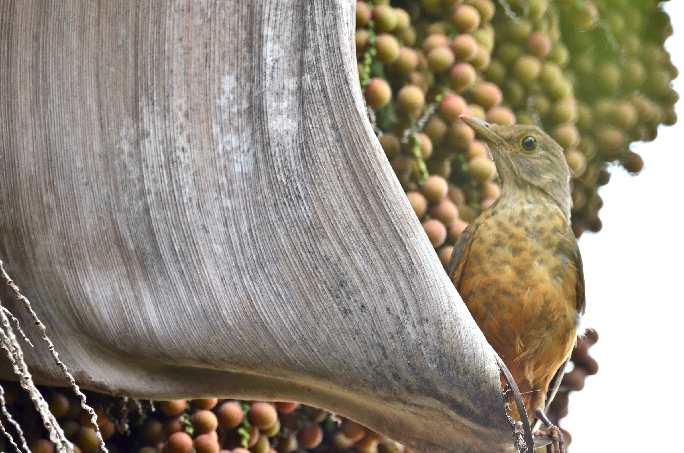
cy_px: 226
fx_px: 17063
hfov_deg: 2.3
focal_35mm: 900
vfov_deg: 1.5
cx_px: 342
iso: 400
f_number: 10
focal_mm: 600
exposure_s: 1/250
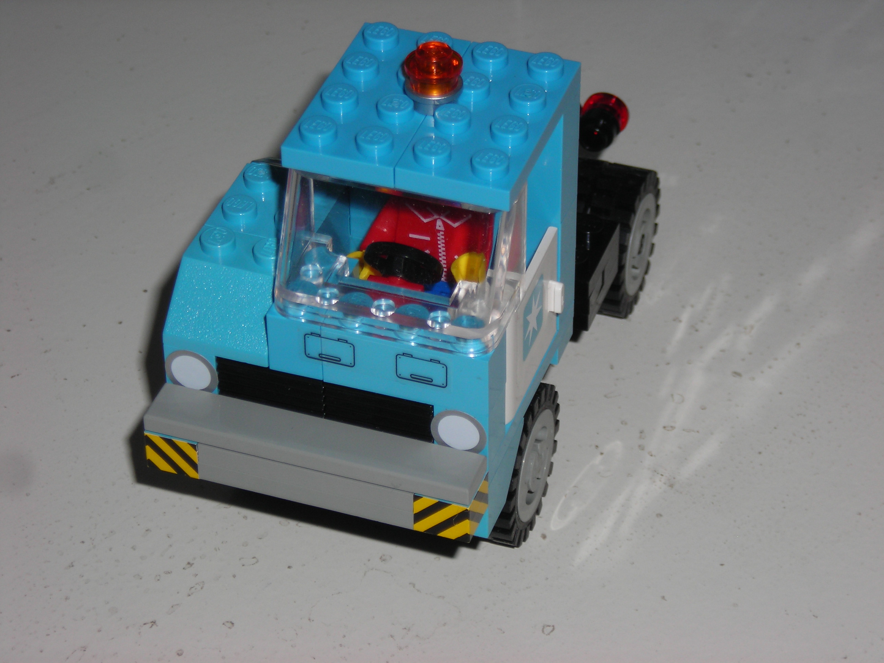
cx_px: 442
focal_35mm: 116
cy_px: 332
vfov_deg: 12.8
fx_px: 2962
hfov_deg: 17.0
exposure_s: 1/60.1
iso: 50
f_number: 10.6
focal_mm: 19.2
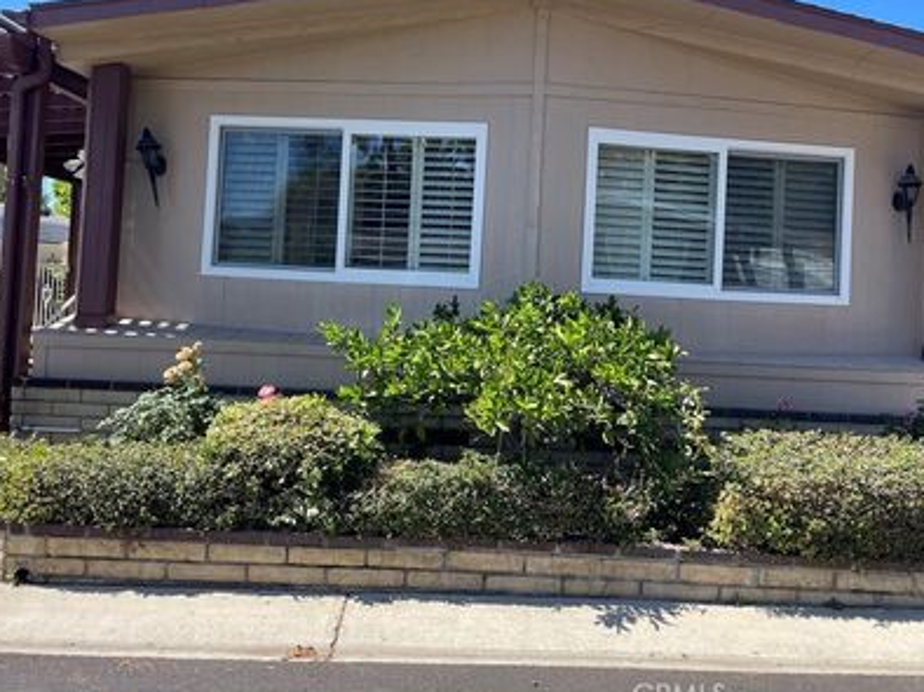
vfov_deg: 42.7
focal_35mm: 33
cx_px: 500
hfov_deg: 55.3
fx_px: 880
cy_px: 271
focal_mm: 4.2
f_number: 1.6
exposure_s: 1/1416
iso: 32
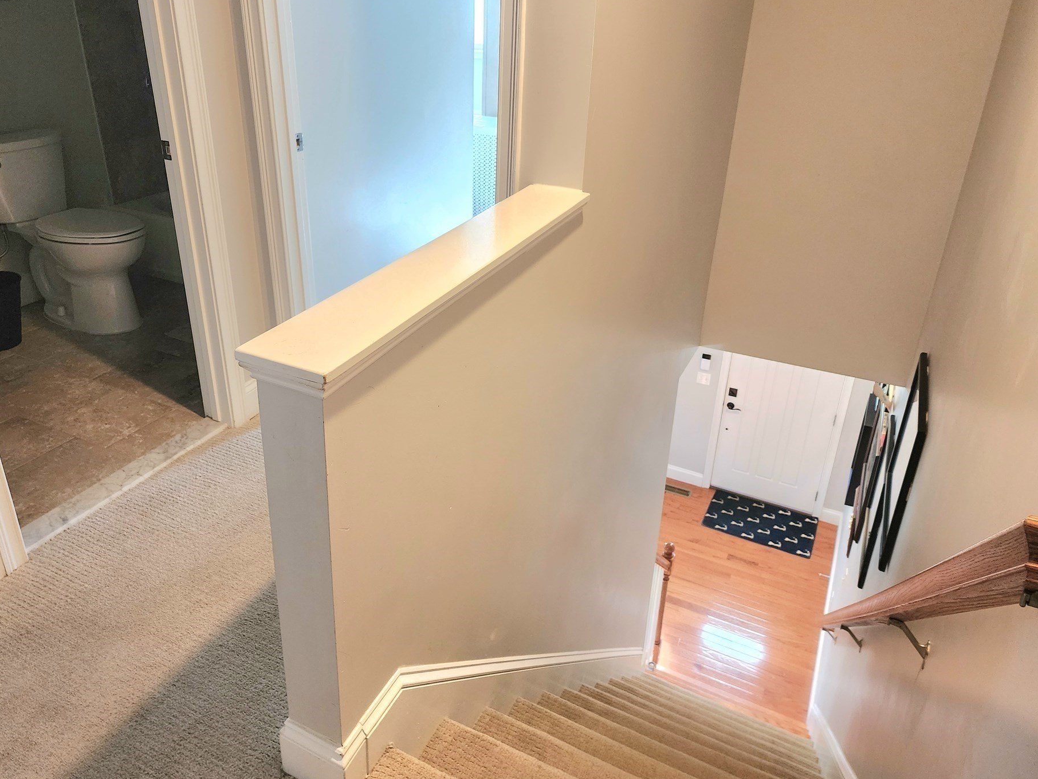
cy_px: 351
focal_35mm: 26
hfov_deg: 67.1
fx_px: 780
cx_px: 457
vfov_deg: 53.0
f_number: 1.8
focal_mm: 6.4
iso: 400
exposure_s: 1/120
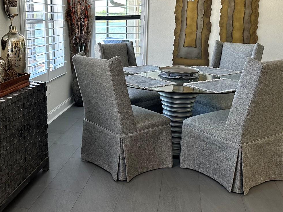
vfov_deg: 36.4
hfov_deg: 46.7
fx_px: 319
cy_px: 68
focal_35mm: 39
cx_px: 83
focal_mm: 6.86
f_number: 1.78
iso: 160
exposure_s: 1/120
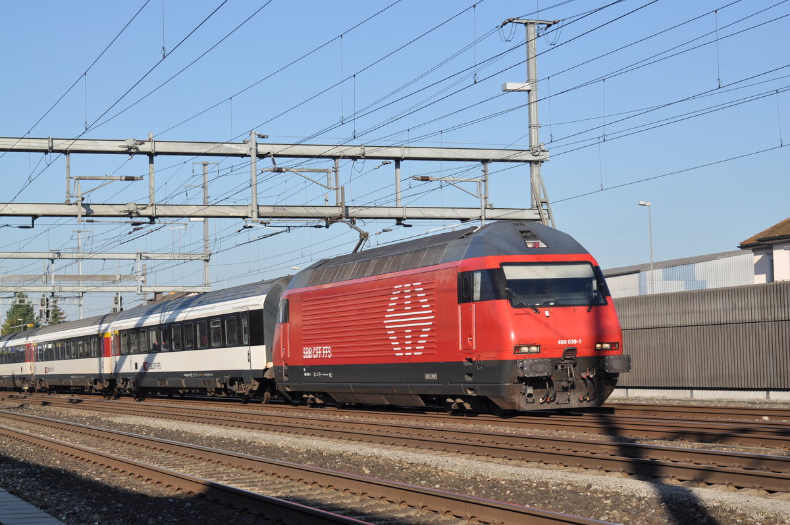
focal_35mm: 72
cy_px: 262
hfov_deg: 28.1
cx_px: 395
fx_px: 1578
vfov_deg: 18.9
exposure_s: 1/1000
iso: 200
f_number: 5.6
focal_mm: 48
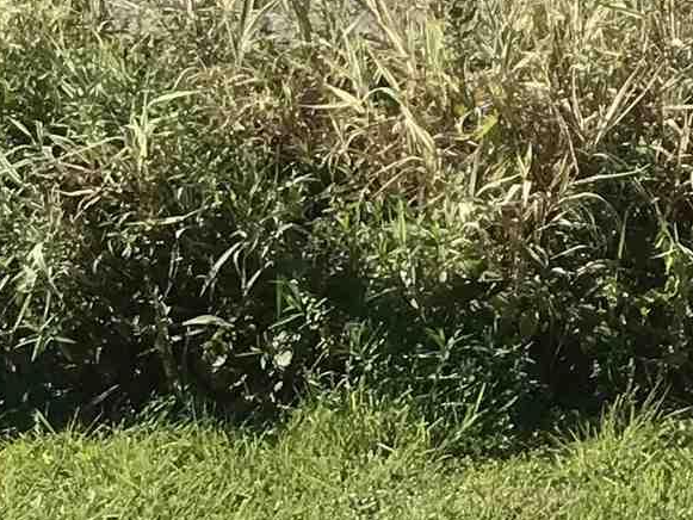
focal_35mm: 148
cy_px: -447
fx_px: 2964
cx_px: 1628
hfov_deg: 11.3
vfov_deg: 9.5
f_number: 1.8
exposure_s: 1/1880
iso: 20
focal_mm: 3.99
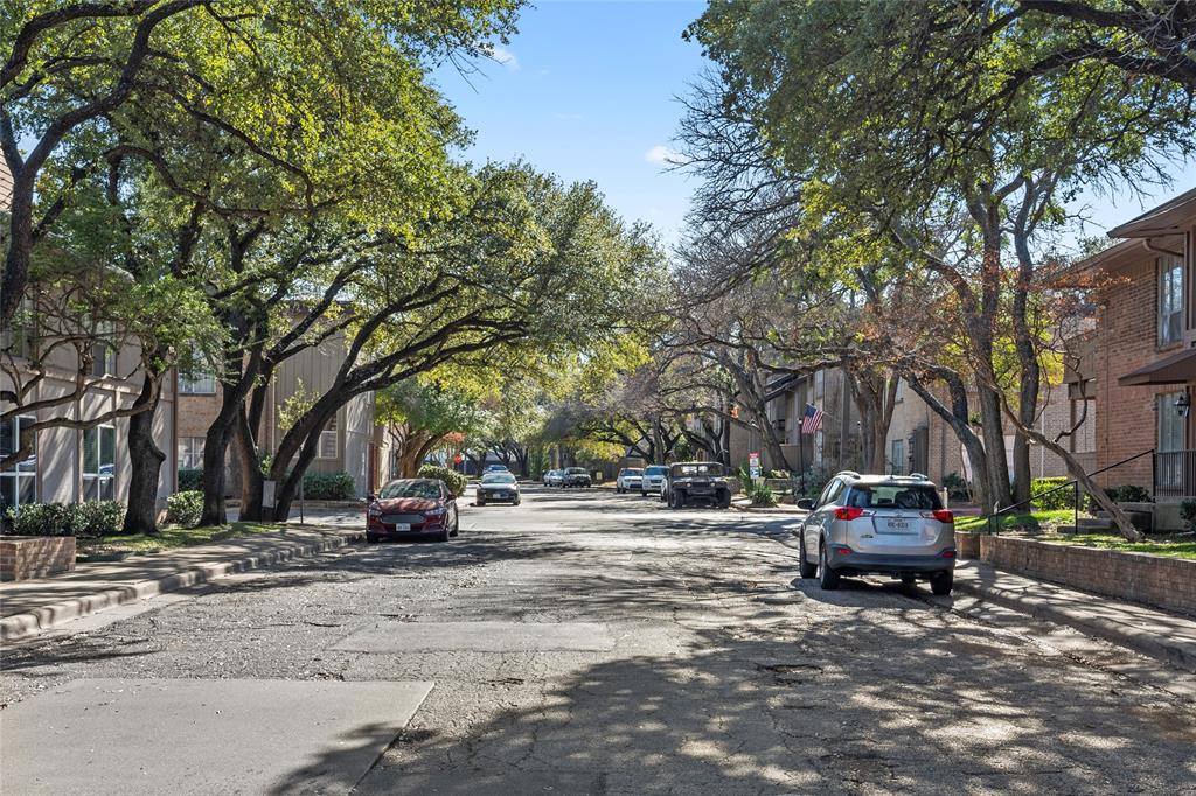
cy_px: 398
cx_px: 598
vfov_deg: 29.8
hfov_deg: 43.6
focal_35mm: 45
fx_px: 1494
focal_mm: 30
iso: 200
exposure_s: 1/200
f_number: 8
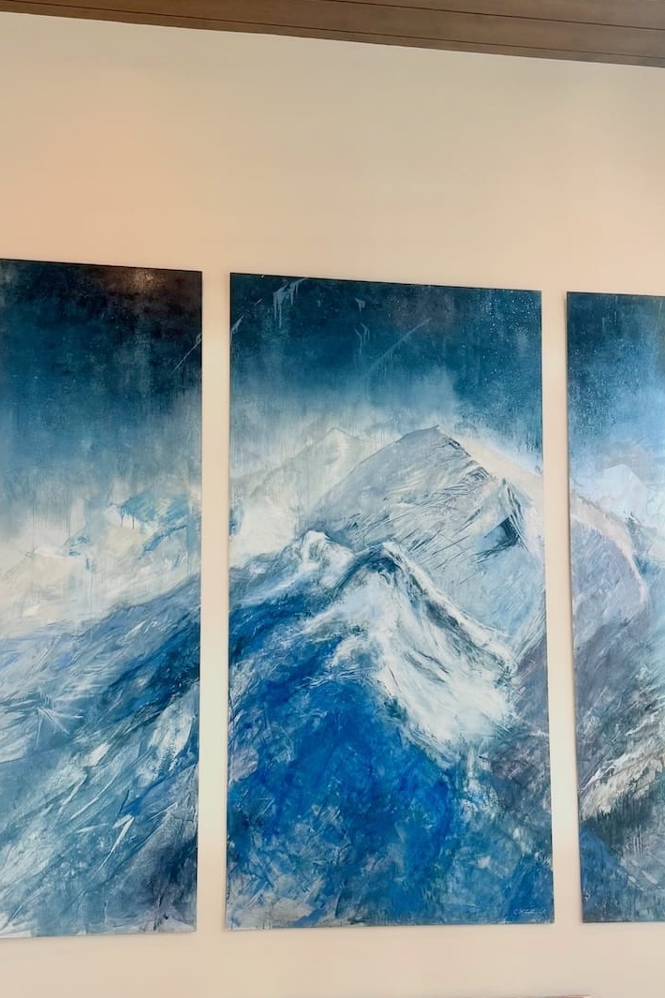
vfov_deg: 43.1
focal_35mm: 45
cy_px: 648
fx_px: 1247
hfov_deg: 29.9
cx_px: 355
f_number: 1.78
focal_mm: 6.76
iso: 200
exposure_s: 1/120
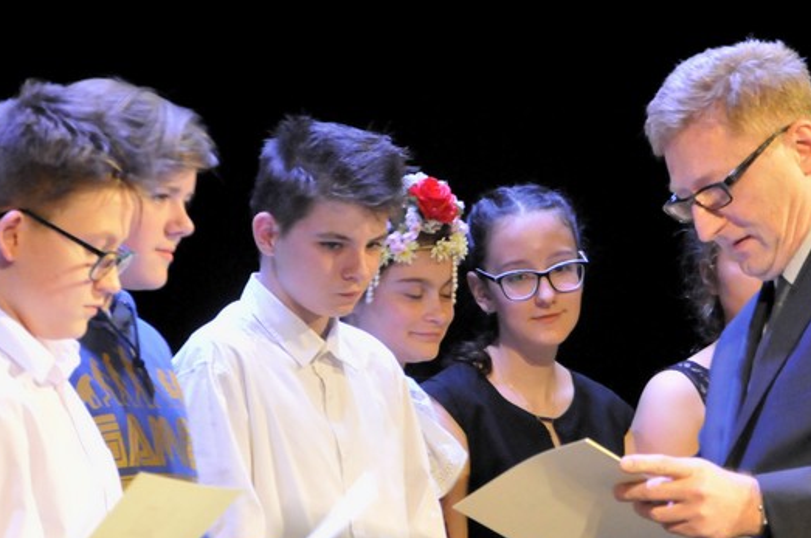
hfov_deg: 8.5
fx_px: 5487
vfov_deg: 5.6
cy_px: 299
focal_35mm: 244
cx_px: 459
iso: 3200
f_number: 5.6
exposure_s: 1/25
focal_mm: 85
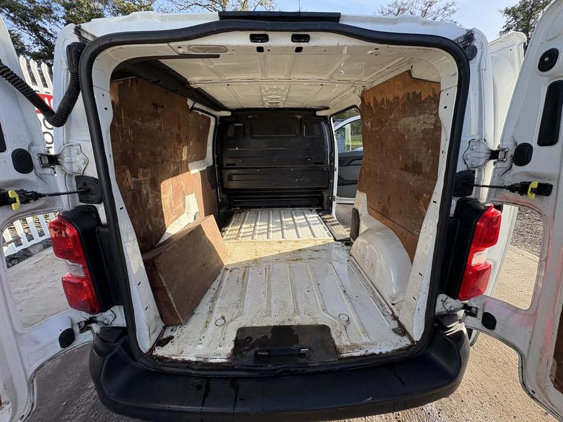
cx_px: 282
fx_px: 228
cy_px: 211
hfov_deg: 102.1
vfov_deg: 85.7
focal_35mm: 14
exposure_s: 1/485
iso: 40
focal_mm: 2.22
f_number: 2.2
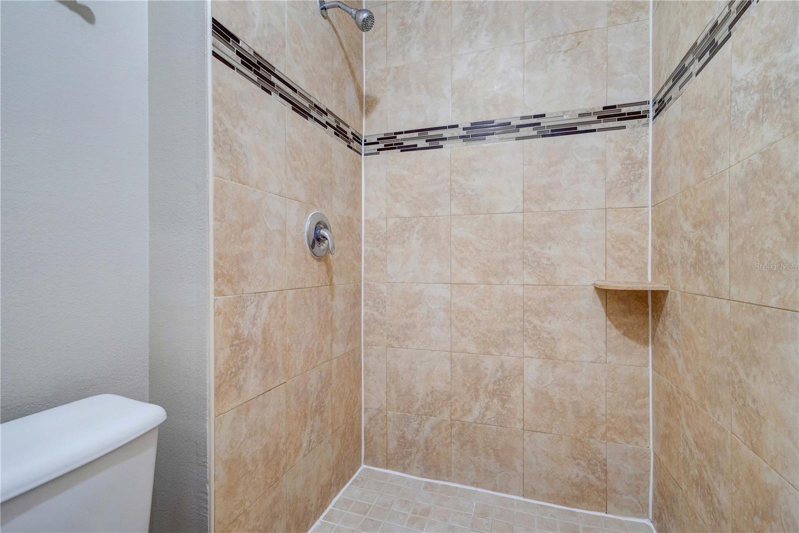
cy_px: 266
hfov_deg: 96.7
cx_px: 400
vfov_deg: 73.7
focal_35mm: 16
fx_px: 355
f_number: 7.1
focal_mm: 16
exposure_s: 1/13
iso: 640
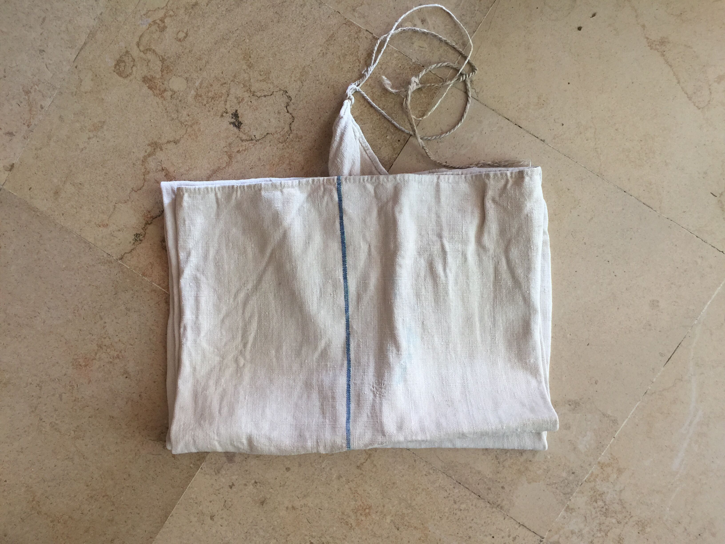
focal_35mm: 29
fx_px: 607
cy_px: 272
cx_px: 362
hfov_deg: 61.7
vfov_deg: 48.2
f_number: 2.2
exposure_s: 1/17
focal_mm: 4.15
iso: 50
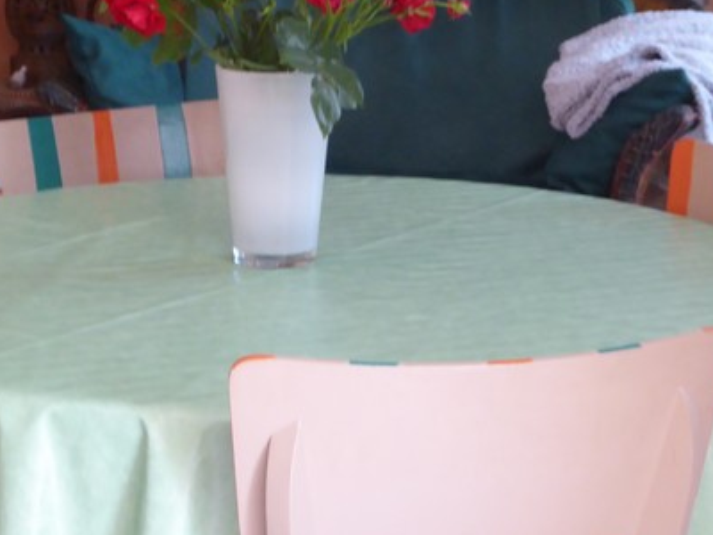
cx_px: 134
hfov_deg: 18.4
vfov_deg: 13.9
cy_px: 114
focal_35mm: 106
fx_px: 2183
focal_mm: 9
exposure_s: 1/8
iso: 400
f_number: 4.1
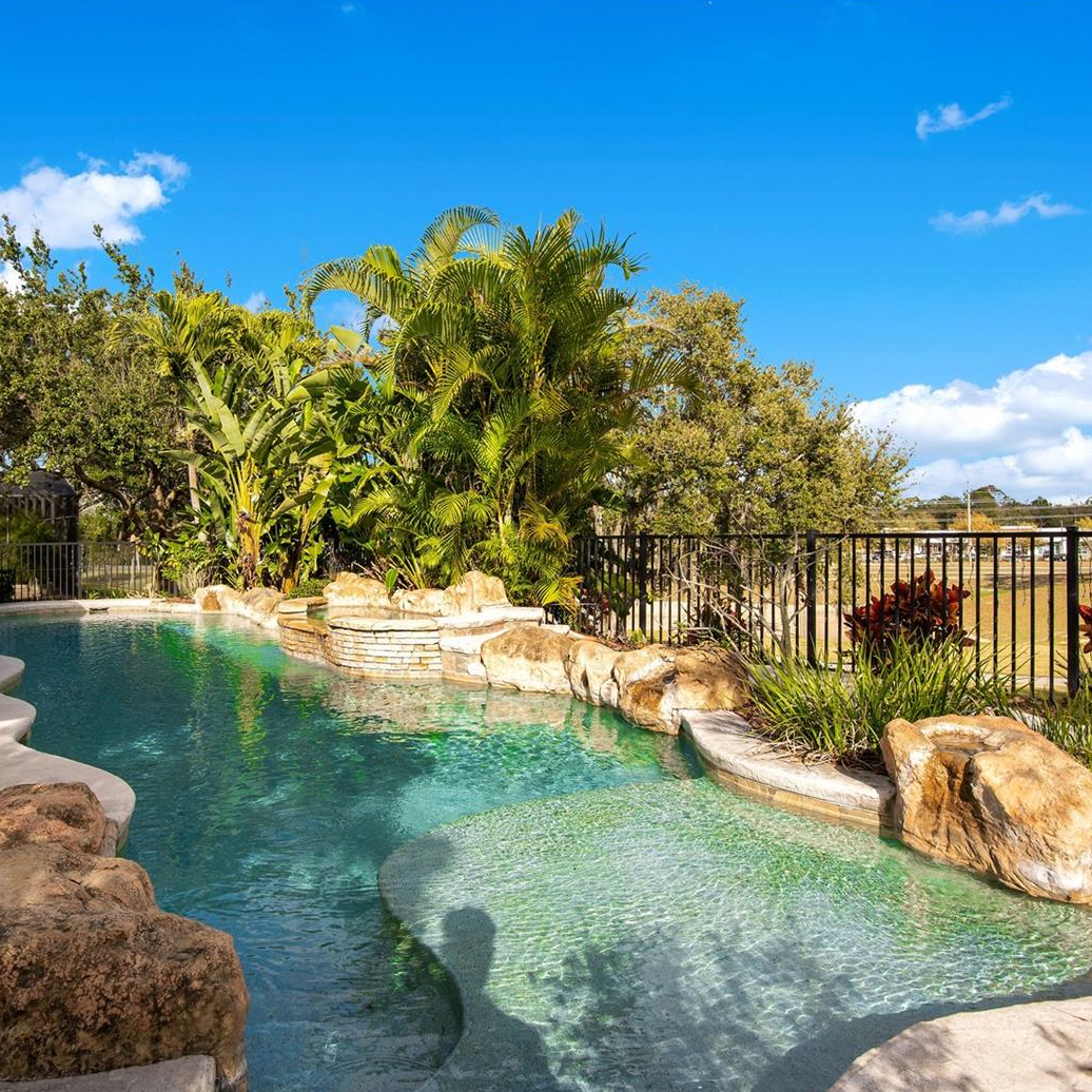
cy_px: 554
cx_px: 391
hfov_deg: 70.6
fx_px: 749
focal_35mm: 21
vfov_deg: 72.1
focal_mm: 16
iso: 100
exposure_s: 1/125
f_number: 8
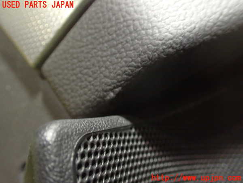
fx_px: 211
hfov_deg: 60.0
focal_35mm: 30
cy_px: 92
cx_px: 122
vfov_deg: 46.8
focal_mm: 5.4
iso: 1000
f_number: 2.3
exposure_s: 1/30
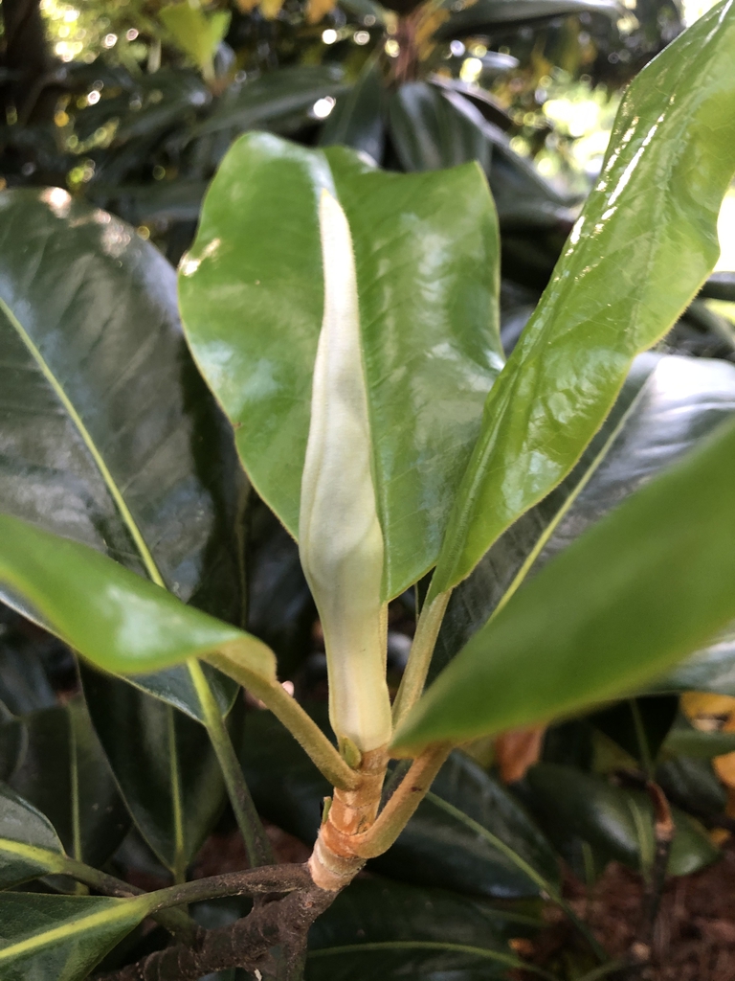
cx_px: 368
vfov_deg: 63.4
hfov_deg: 49.7
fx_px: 793
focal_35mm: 28
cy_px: 490
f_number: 1.8
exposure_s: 1/30
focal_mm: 3.99
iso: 25
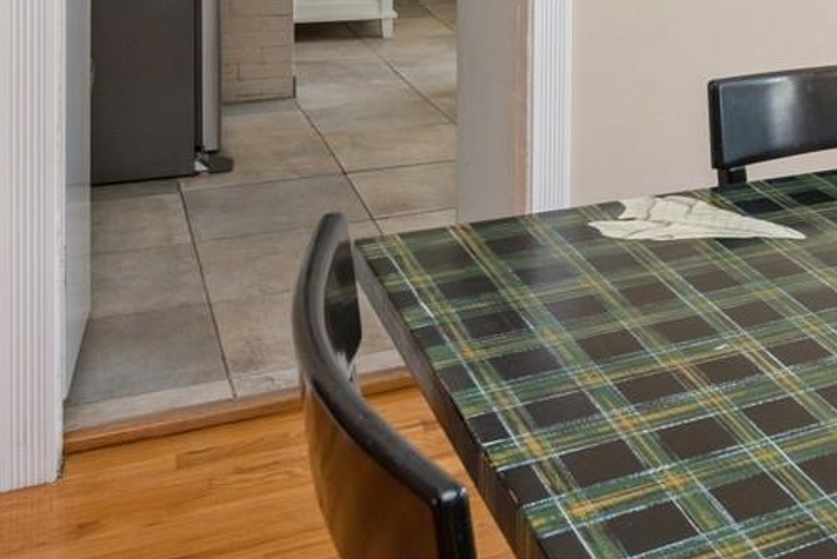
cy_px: -185
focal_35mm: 51
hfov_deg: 33.5
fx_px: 1186
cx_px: 935
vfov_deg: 23.2
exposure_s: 1/25
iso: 200
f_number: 9
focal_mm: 16
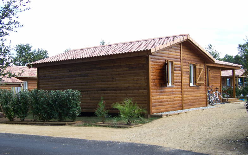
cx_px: 125
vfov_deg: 28.0
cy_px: 81
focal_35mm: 46
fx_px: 311
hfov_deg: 43.5
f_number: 2.8
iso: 64
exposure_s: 1/400
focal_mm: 6.75
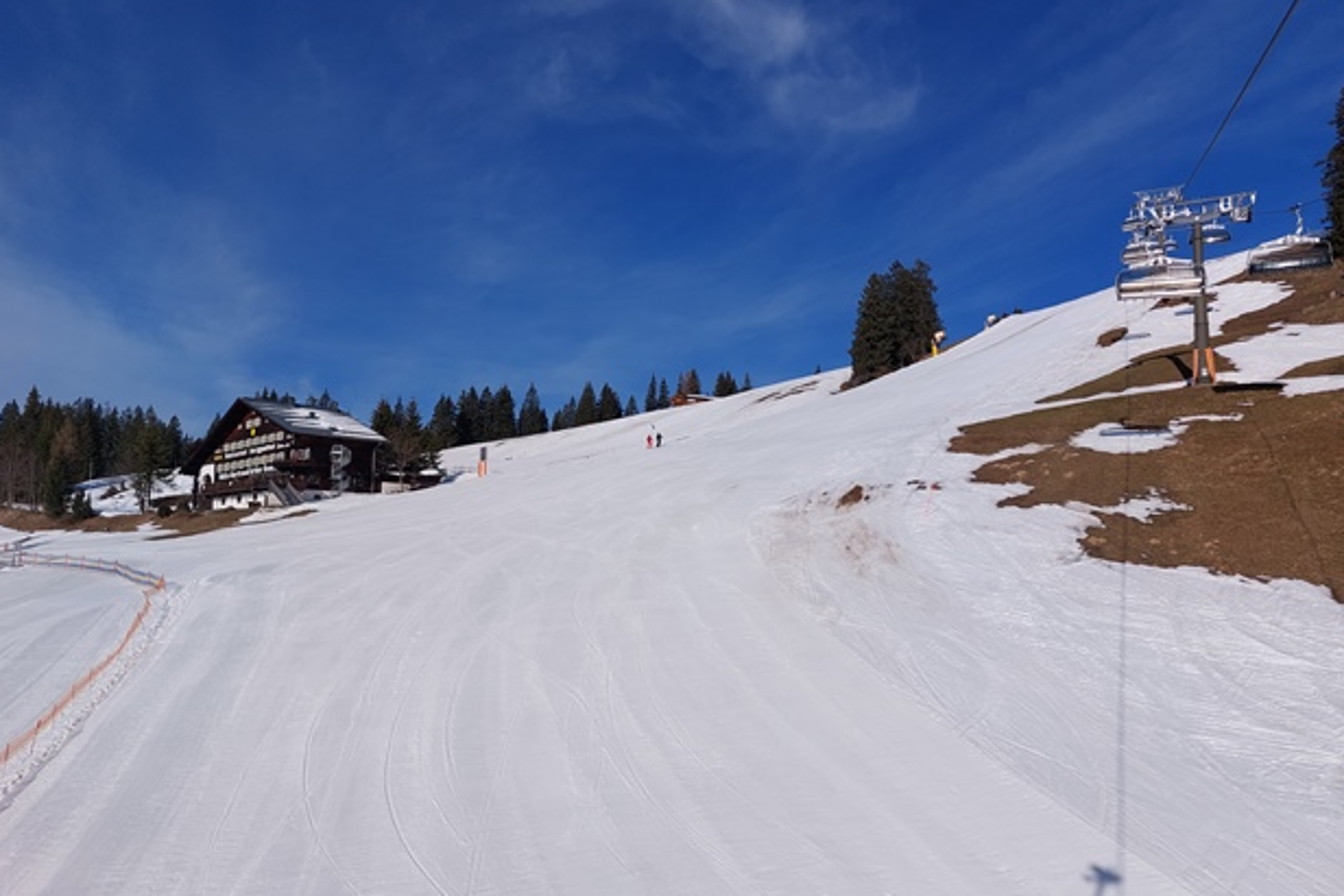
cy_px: 467
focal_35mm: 27
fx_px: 1008
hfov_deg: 67.4
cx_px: 670
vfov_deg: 47.9
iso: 25
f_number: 1.8
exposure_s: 1/3104
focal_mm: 5.23
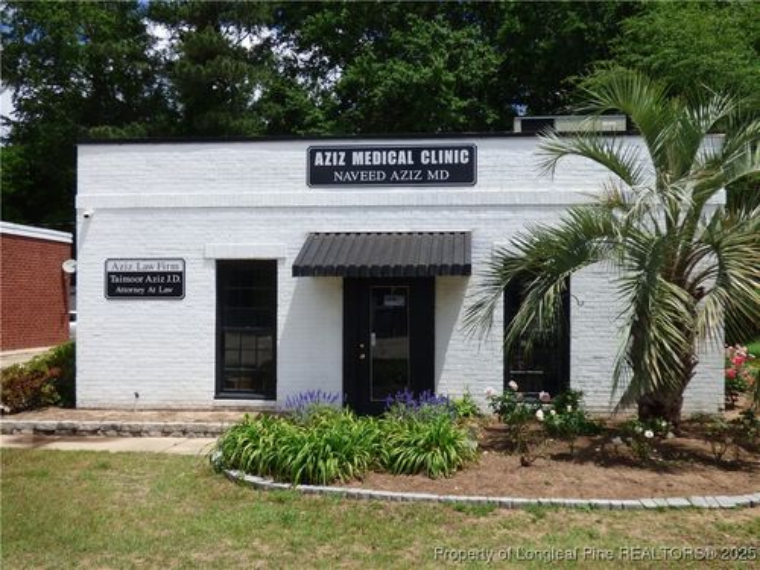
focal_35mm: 37
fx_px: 812
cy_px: 285
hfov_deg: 50.1
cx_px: 380
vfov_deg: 38.7
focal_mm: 6.47
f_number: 3.5
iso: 100
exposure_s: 1/1300
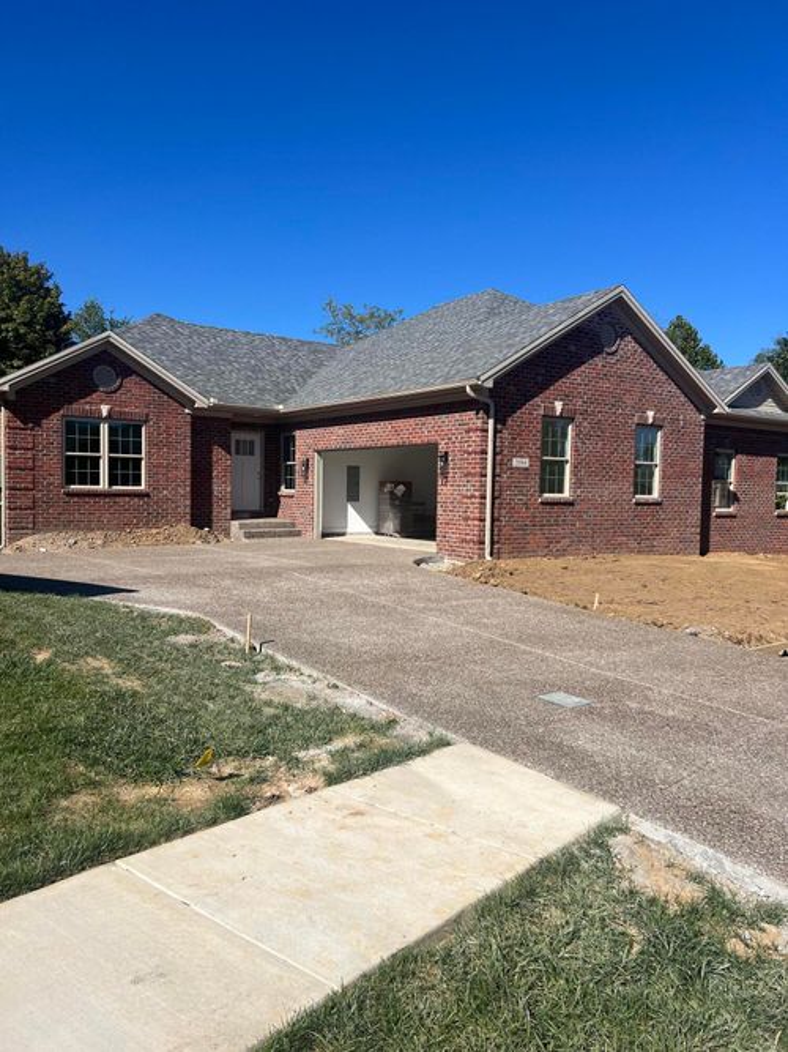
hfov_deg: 53.0
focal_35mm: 26
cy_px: 526
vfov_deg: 67.3
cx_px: 394
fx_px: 789
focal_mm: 5.7
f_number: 1.5
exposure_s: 1/5882
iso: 50
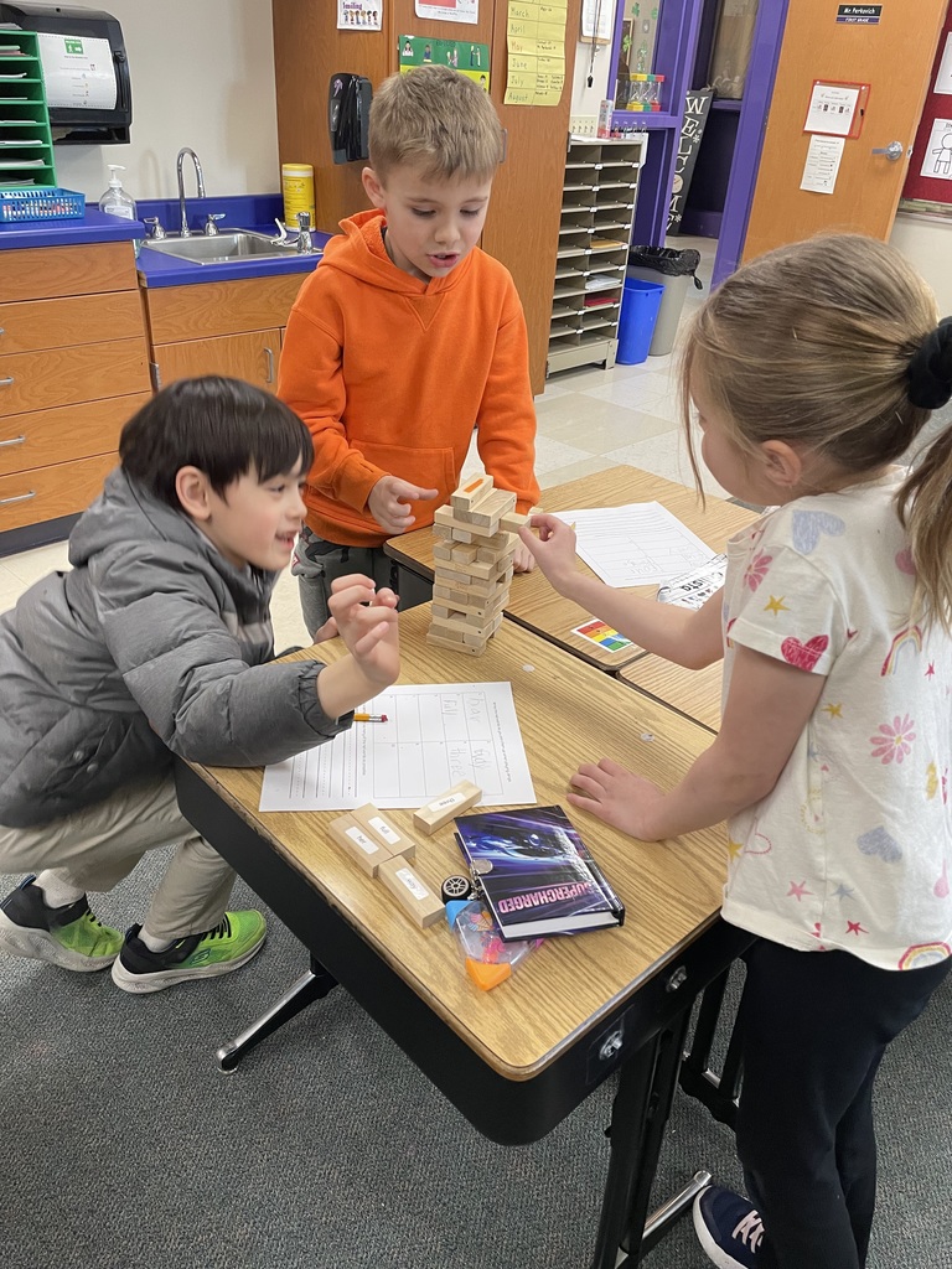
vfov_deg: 67.3
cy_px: 634
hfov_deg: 53.1
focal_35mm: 26
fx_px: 953
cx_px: 476
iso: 125
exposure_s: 1/60
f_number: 1.6
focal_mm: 4.2
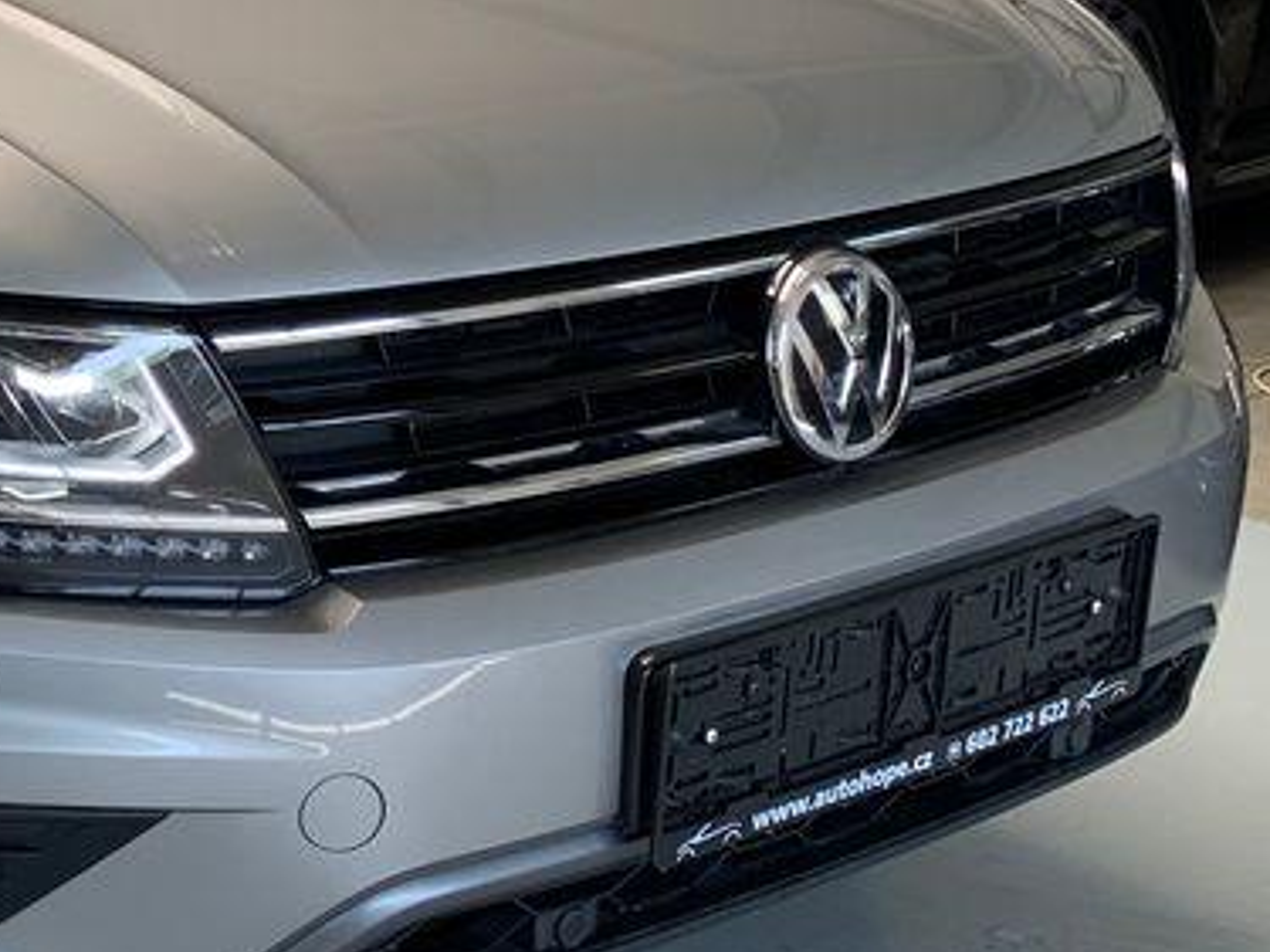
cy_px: 213
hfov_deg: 24.7
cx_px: -271
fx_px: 2604
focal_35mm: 71
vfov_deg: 20.5
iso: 50
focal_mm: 4.25
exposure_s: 1/121
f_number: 1.8
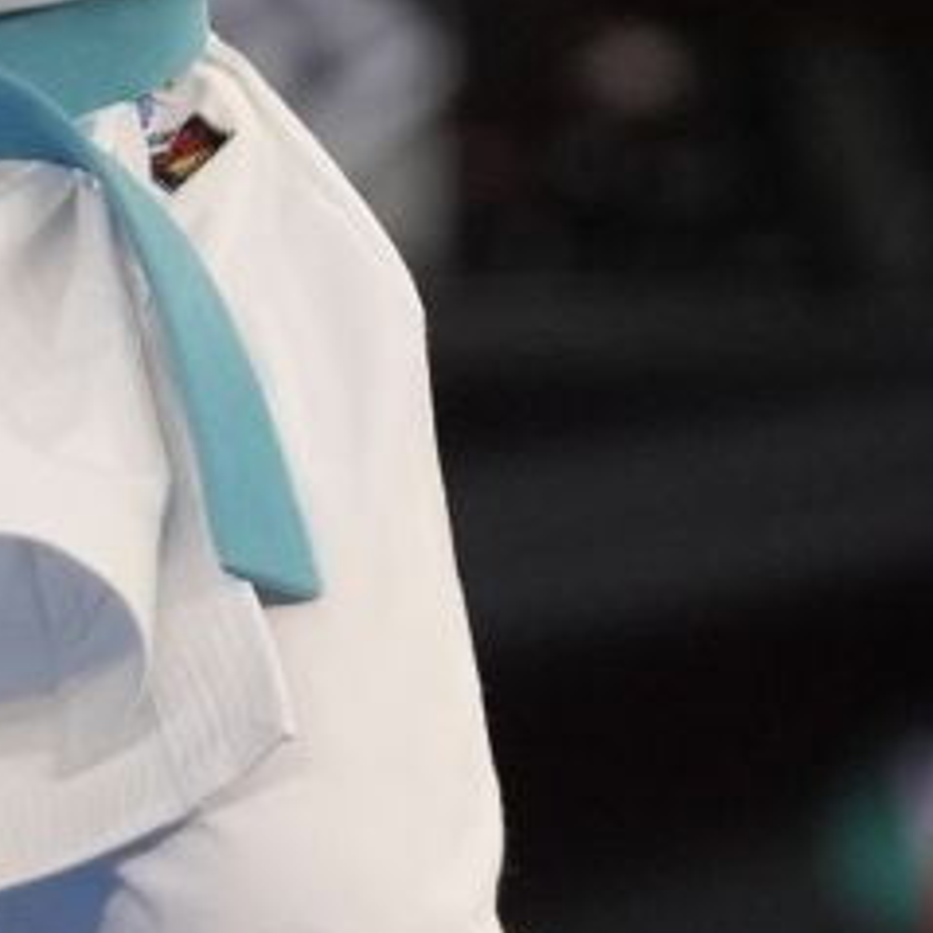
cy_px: -78
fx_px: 58548
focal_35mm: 1920
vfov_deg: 0.9
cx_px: 203
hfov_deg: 0.9
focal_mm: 200
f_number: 2.8
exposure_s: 1/500
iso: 1000
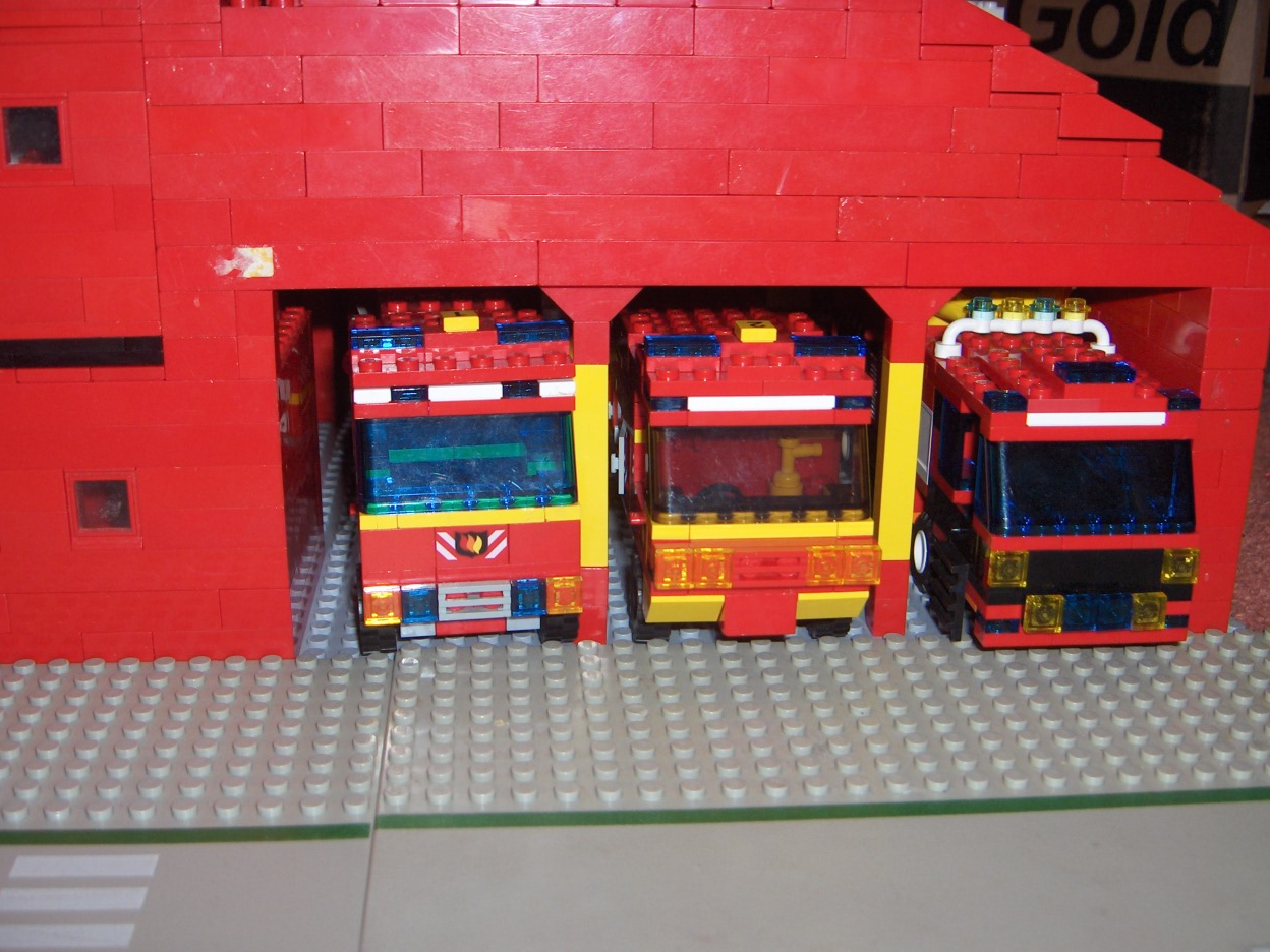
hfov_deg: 46.8
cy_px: 482
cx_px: 640
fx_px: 1468
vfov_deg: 36.0
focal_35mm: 40
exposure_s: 1/60
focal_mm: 8
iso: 100
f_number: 2.8
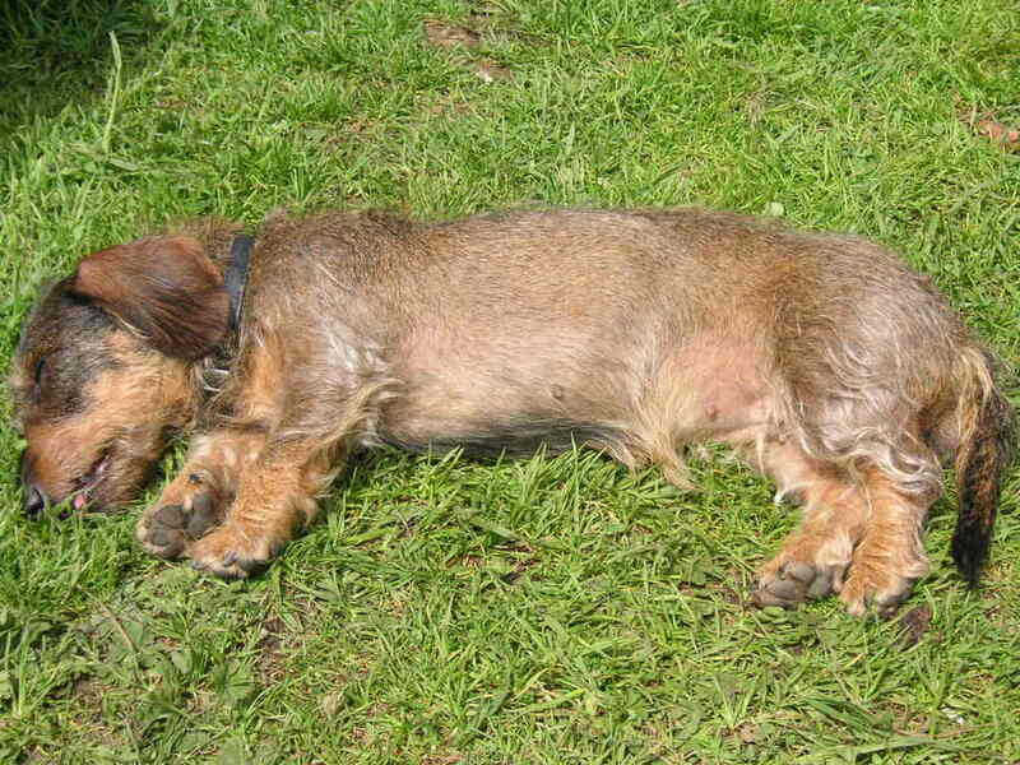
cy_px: 382
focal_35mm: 58
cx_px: 510
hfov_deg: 33.2
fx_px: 1709
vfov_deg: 25.2
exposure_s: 1/350
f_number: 3.7
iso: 50
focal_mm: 9.6
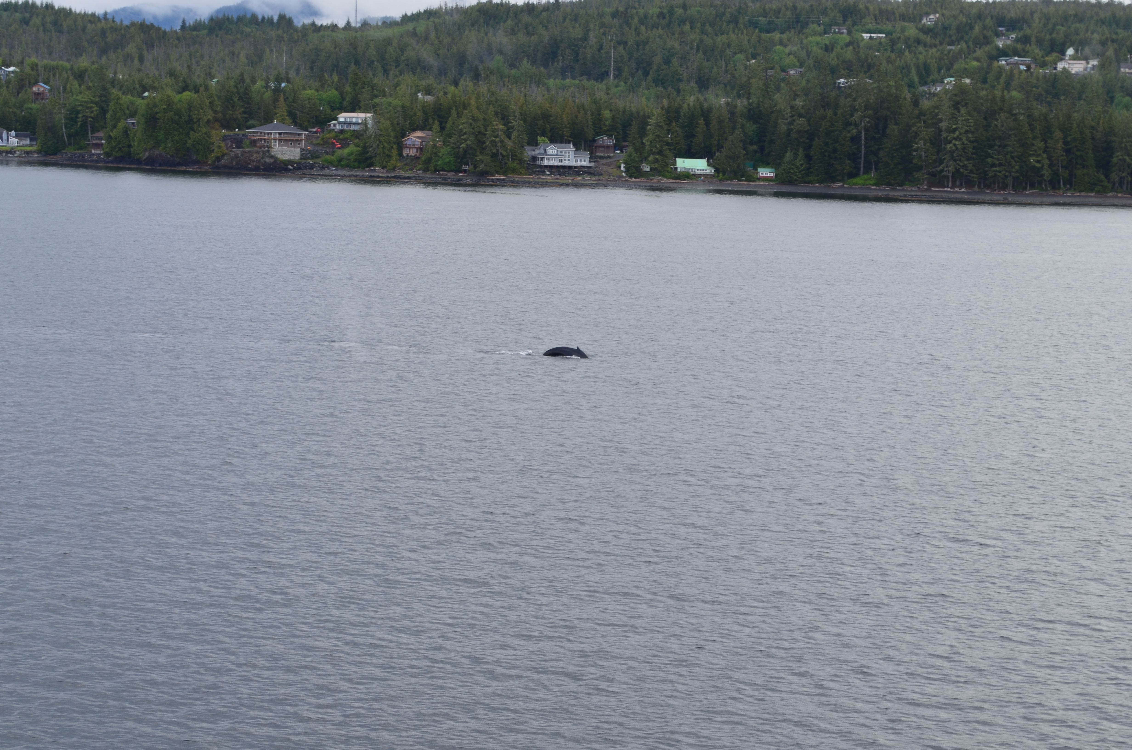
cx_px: 566
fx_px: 2589
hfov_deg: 24.7
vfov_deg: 16.5
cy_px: 375
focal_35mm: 82
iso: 200
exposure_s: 1/60
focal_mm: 55
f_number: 10
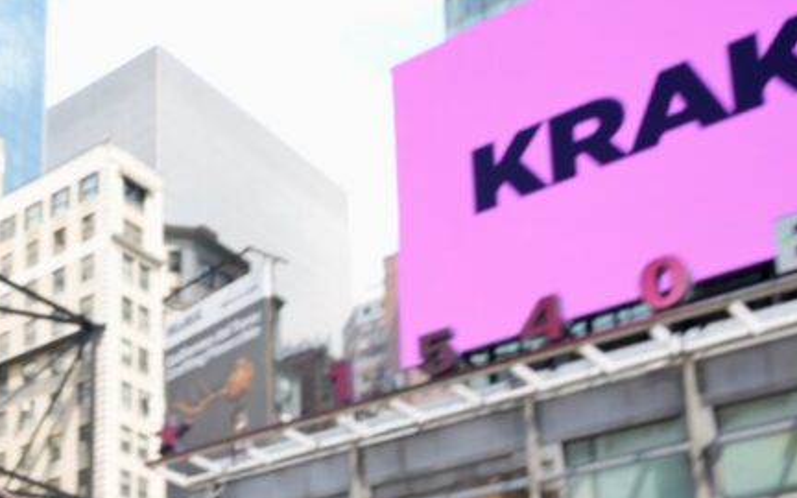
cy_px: 627
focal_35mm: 58
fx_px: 1260
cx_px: -103
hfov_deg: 30.9
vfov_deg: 20.6
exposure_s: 1/80
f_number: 6.3
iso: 100
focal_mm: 24
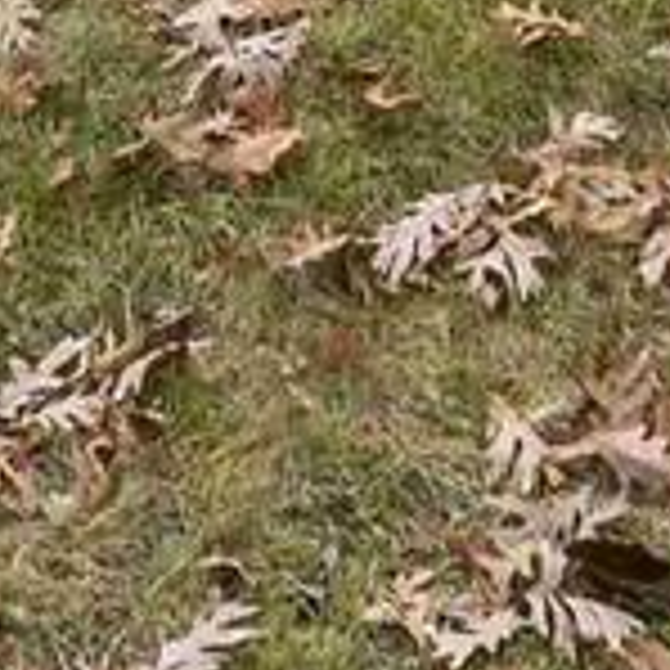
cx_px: 130
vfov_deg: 10.3
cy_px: -1273
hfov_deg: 13.5
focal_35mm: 129
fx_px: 2825
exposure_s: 1/25
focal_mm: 14
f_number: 4.5
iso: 320
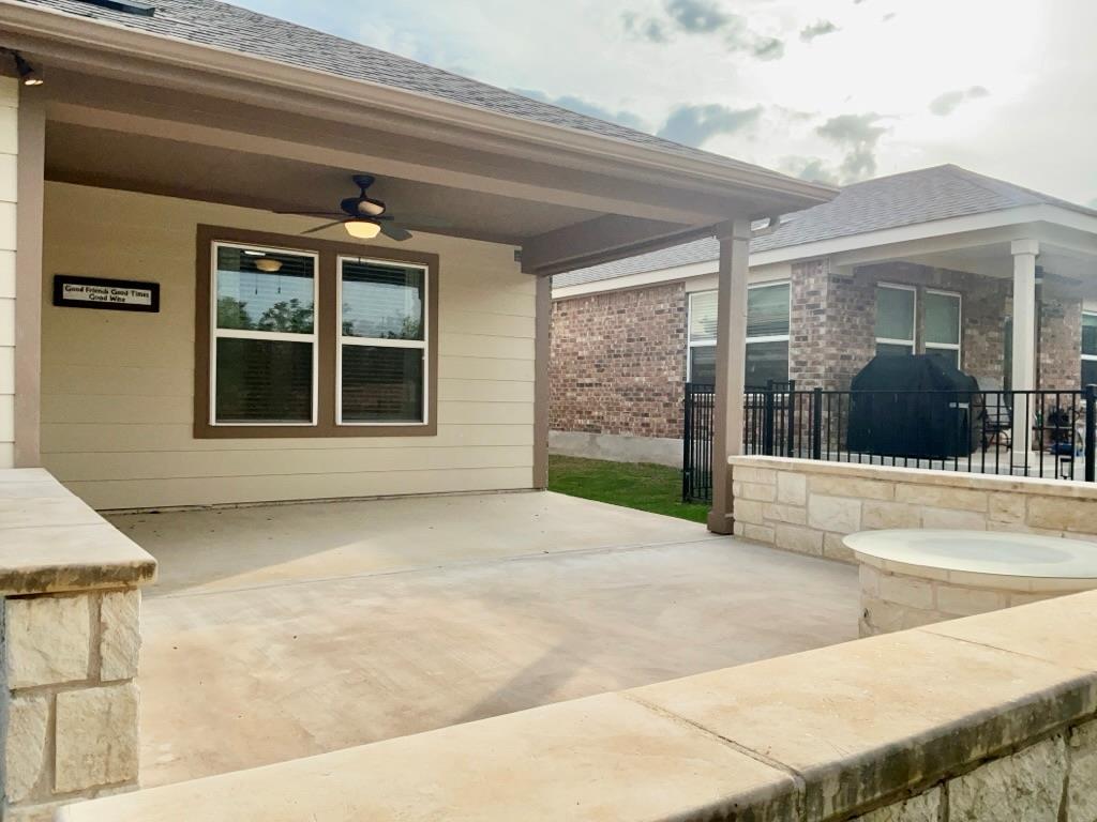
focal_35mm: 27
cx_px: 548
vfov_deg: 51.4
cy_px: 411
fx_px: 856
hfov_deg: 65.3
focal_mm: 3
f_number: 1.8
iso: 32
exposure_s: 1/1342
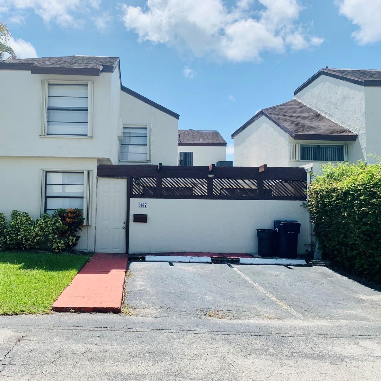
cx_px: 144
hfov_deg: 52.0
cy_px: 190
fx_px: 386
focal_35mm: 31
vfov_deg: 52.5
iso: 25
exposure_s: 1/2421
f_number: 1.8
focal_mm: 4.25
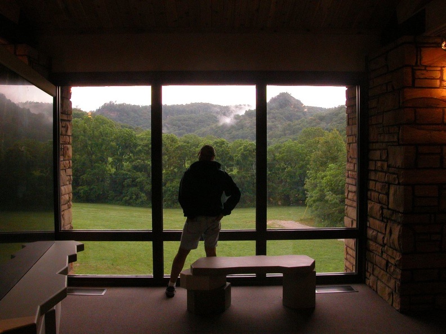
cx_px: 223
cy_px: 167
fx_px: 438
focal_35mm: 34
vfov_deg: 41.8
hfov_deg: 54.0
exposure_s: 1/60
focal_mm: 8.9
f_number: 8
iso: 400
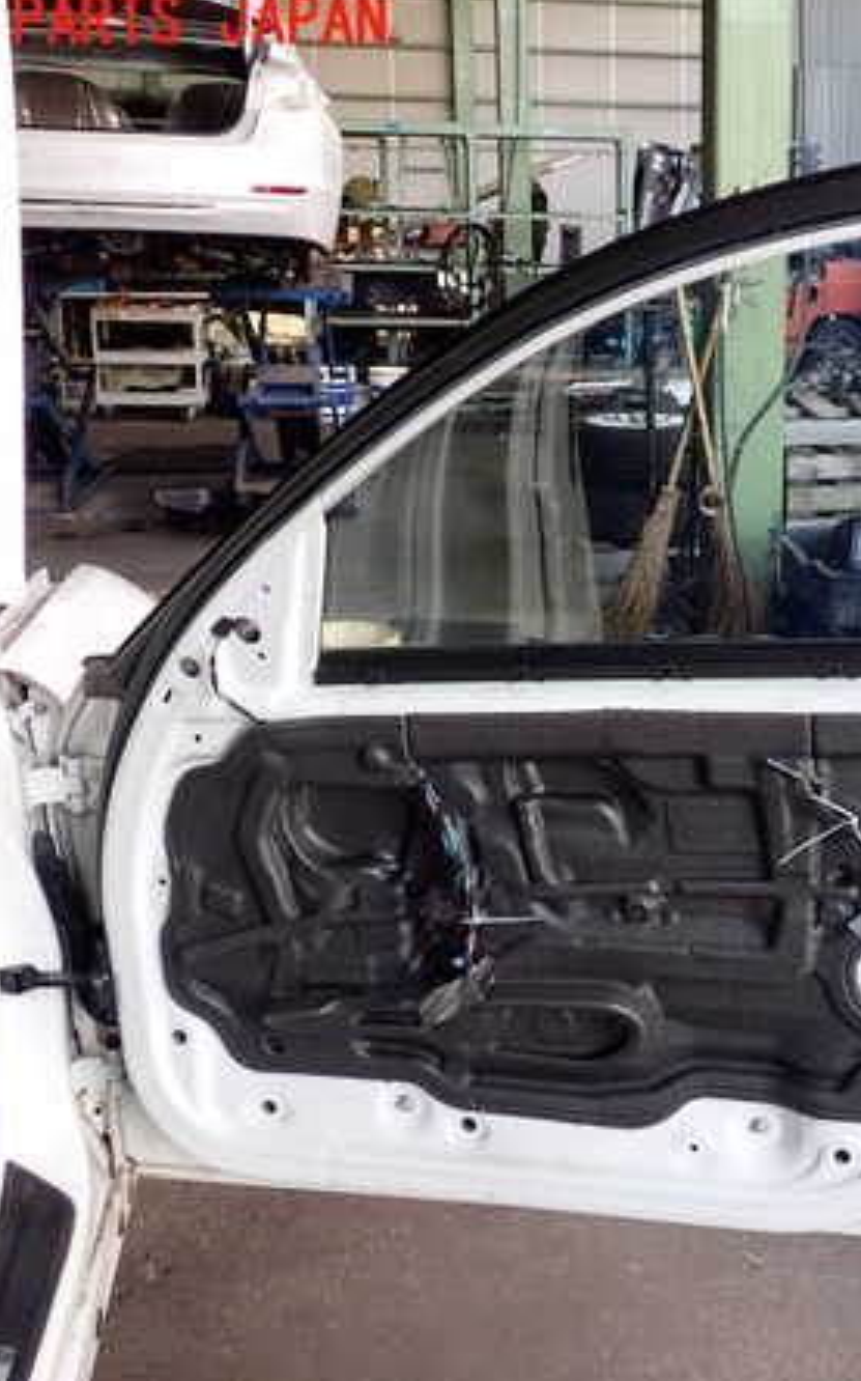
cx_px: 755
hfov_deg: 28.8
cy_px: 684
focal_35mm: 43
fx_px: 1616
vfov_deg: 46.2
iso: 200
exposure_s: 1/100
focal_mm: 5.4
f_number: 2.3
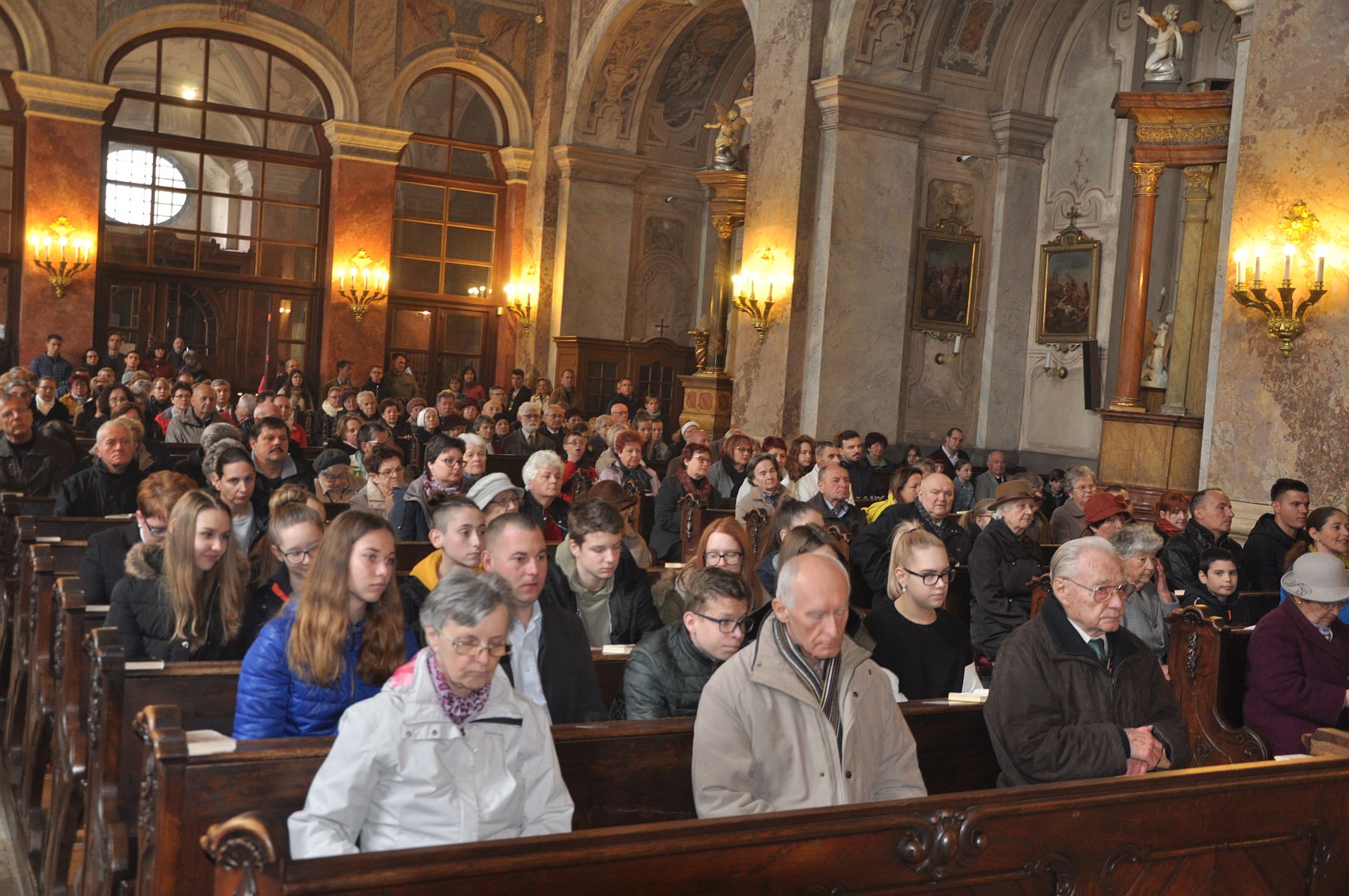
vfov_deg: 35.4
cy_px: 448
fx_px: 1404
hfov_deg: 51.3
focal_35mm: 38
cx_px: 674
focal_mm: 25
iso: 360
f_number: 4
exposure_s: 1/30
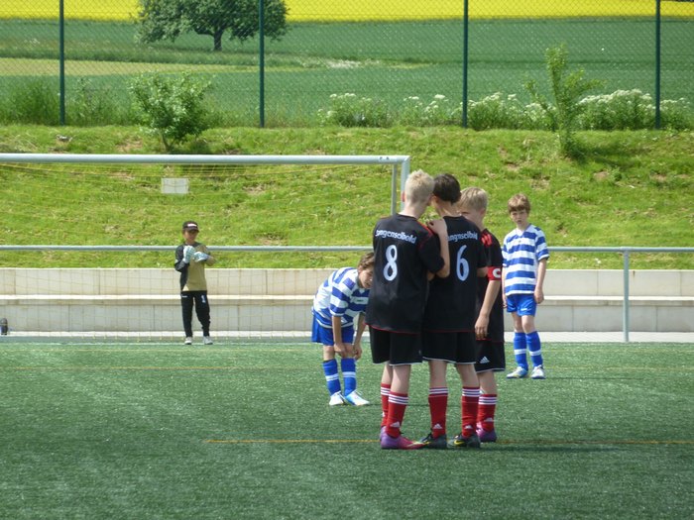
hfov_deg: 6.6
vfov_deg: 5.0
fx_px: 6015
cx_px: 347
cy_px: 260
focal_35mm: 300
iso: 80
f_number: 4.9
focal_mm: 49.2
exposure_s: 1/200
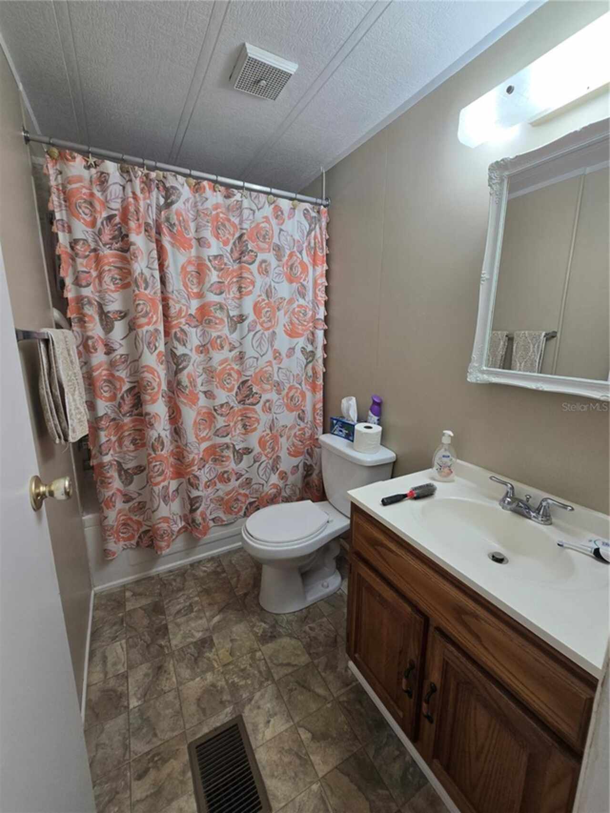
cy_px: 406
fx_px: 305
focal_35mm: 13
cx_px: 305
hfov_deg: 89.9
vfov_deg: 106.2
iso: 64
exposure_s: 1/60
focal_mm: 2.2
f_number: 2.2
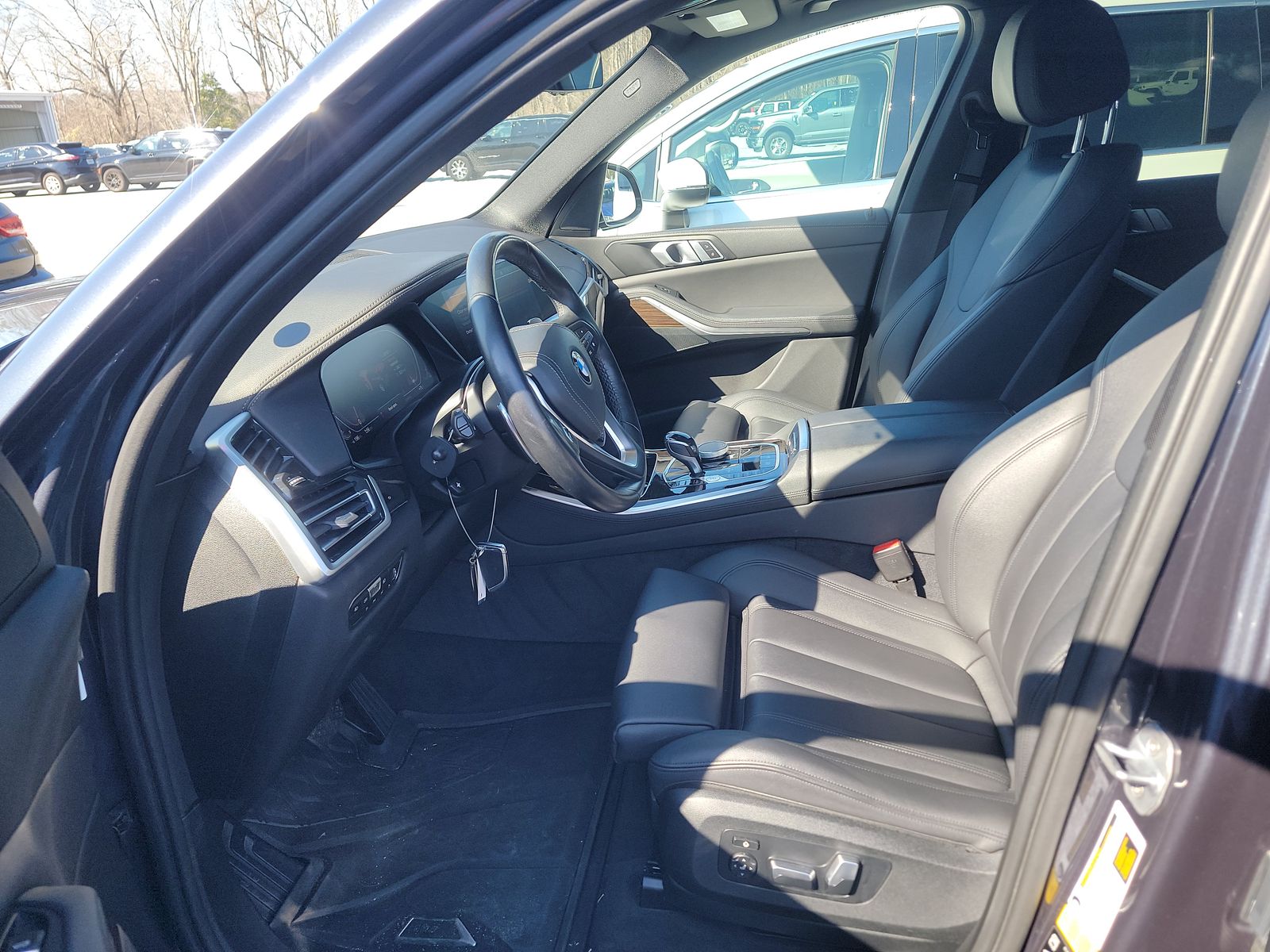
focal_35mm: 24
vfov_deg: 56.8
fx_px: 881
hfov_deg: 71.6
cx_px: 635
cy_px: 476
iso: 60
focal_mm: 6.7
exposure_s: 1/119
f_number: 1.8
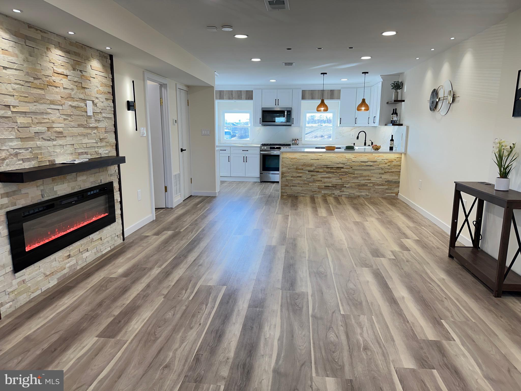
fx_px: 361
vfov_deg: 56.8
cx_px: 260
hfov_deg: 71.6
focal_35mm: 24
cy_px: 196
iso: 100
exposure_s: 1/148
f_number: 1.78
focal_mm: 6.86
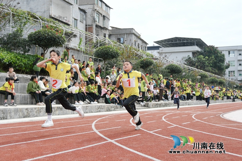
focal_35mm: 43
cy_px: 80
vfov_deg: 31.2
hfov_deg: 45.4
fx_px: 289
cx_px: 121
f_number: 4
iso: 220
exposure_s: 1/1000
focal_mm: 29
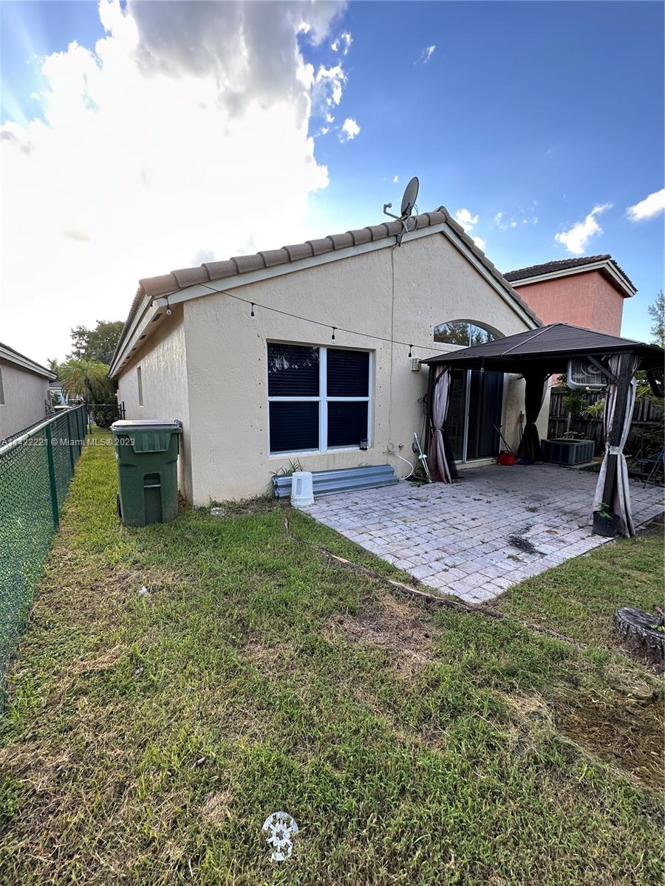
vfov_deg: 102.1
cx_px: 332
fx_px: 359
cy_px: 443
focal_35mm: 14
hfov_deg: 85.7
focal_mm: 2.22
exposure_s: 1/208
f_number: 2.2
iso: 40
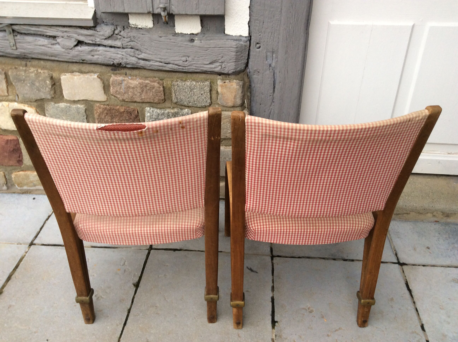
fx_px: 423
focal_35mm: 32
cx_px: 229
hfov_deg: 56.9
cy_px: 171
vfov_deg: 44.1
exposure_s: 1/50
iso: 40
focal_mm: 3.3
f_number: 2.4
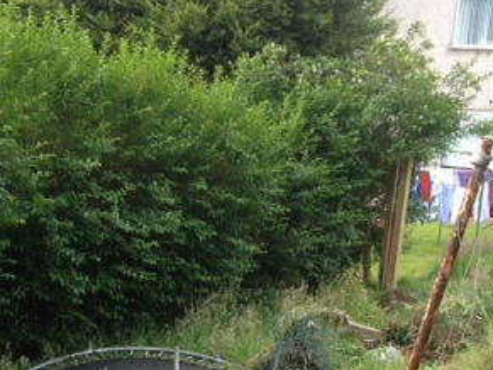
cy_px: 378
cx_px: 230
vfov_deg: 18.6
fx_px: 1096
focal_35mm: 77
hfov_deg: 25.3
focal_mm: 4.28
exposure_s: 1/284
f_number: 2.4
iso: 64
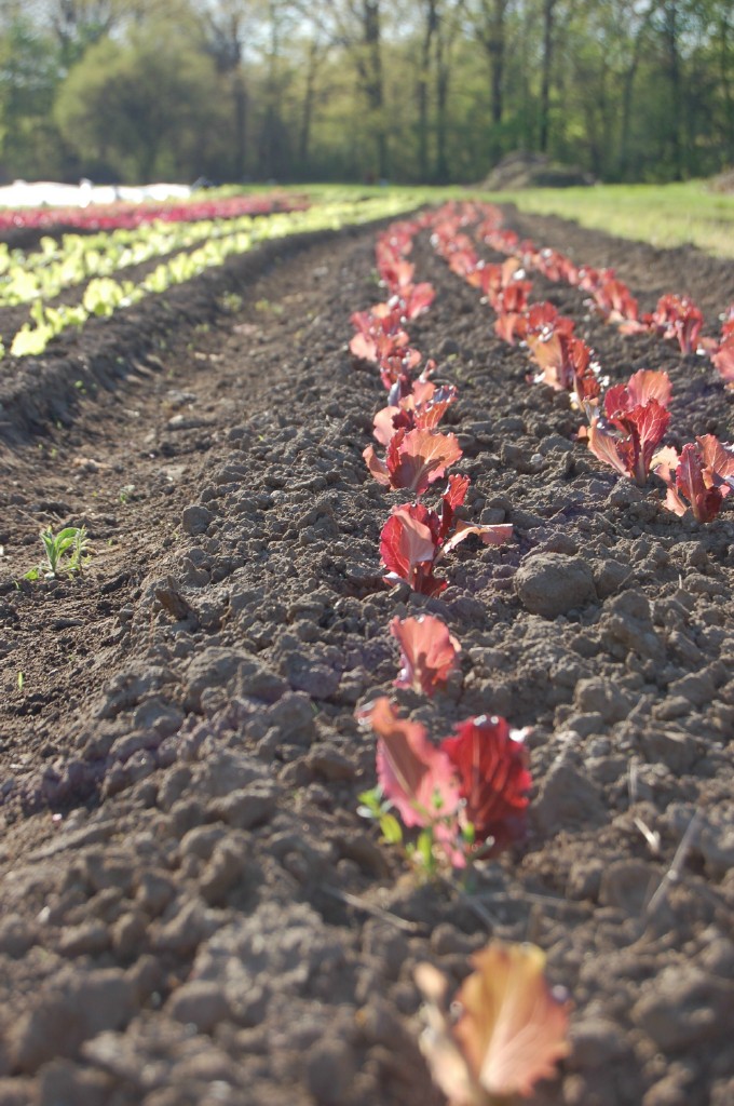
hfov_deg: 16.5
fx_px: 2530
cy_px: 553
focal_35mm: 82
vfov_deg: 24.6
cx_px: 367
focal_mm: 55
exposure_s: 1/200
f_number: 7.1
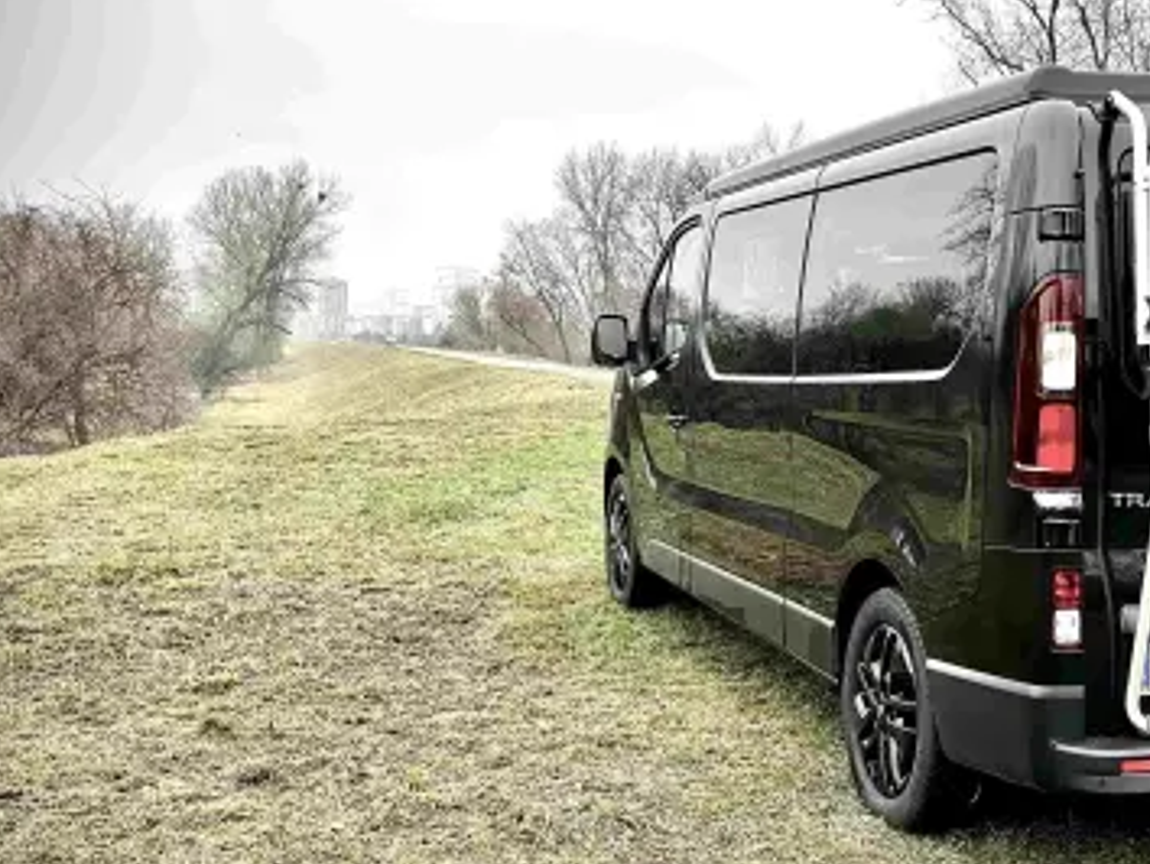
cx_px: 851
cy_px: 464
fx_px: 1562
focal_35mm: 47
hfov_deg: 39.4
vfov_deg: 30.9
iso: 40
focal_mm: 5.7
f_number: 1.5
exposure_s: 1/121
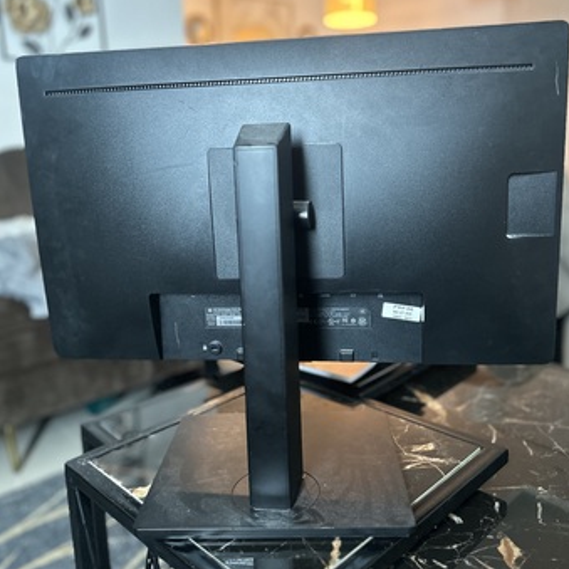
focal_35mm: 31
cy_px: 244
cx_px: 286
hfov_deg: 52.5
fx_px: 577
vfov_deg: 52.4
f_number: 1.5
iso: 500
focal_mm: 5.7
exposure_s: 1/60
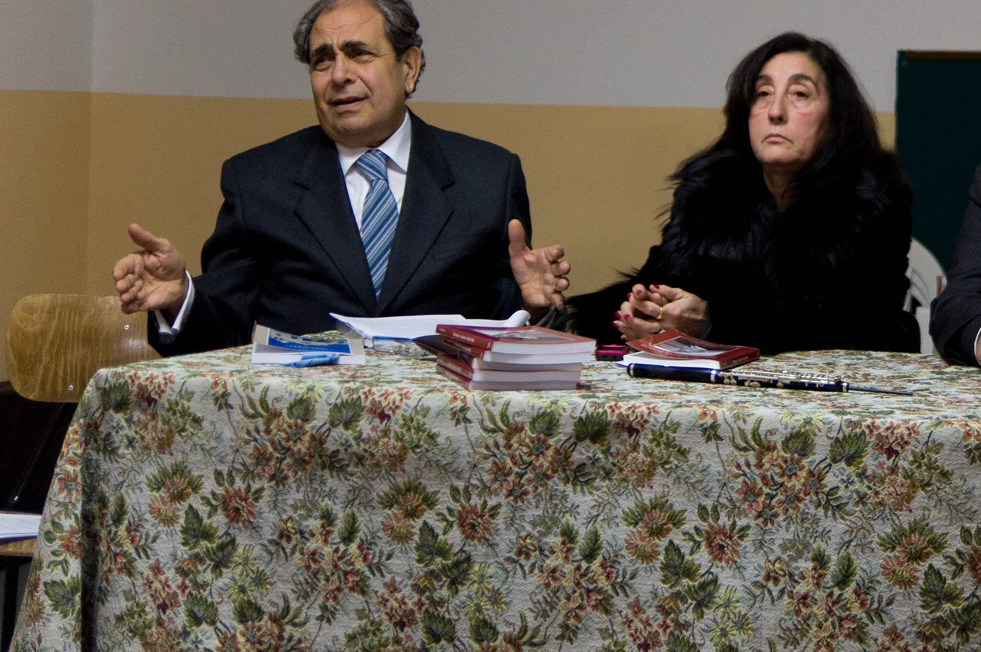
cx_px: 845
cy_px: 145
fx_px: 2395
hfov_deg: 22.7
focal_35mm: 88
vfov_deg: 15.4
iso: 800
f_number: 2.8
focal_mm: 34
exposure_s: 1/100
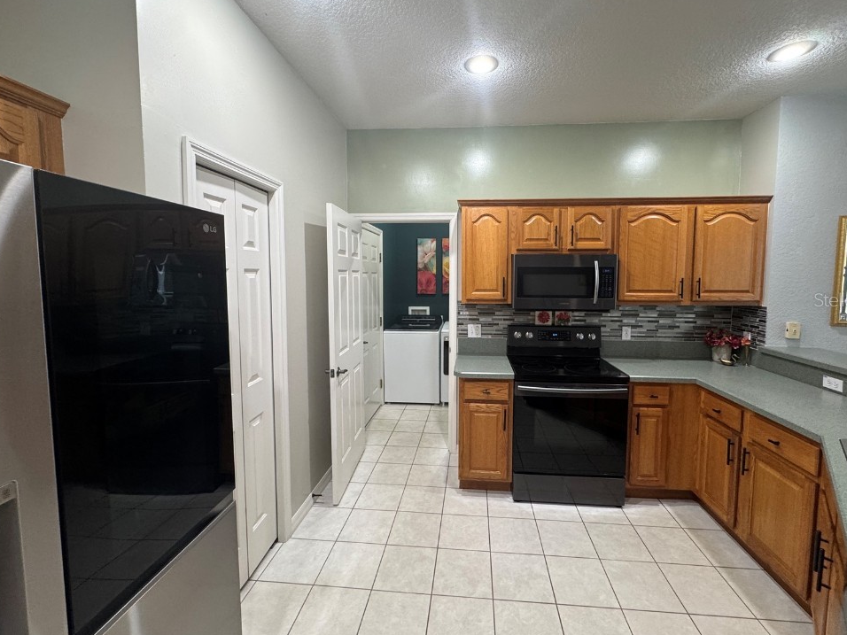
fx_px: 367
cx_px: 444
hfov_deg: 98.1
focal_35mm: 15
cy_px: 299
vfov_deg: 81.7
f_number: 2.2
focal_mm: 2.22
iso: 200
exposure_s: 1/60
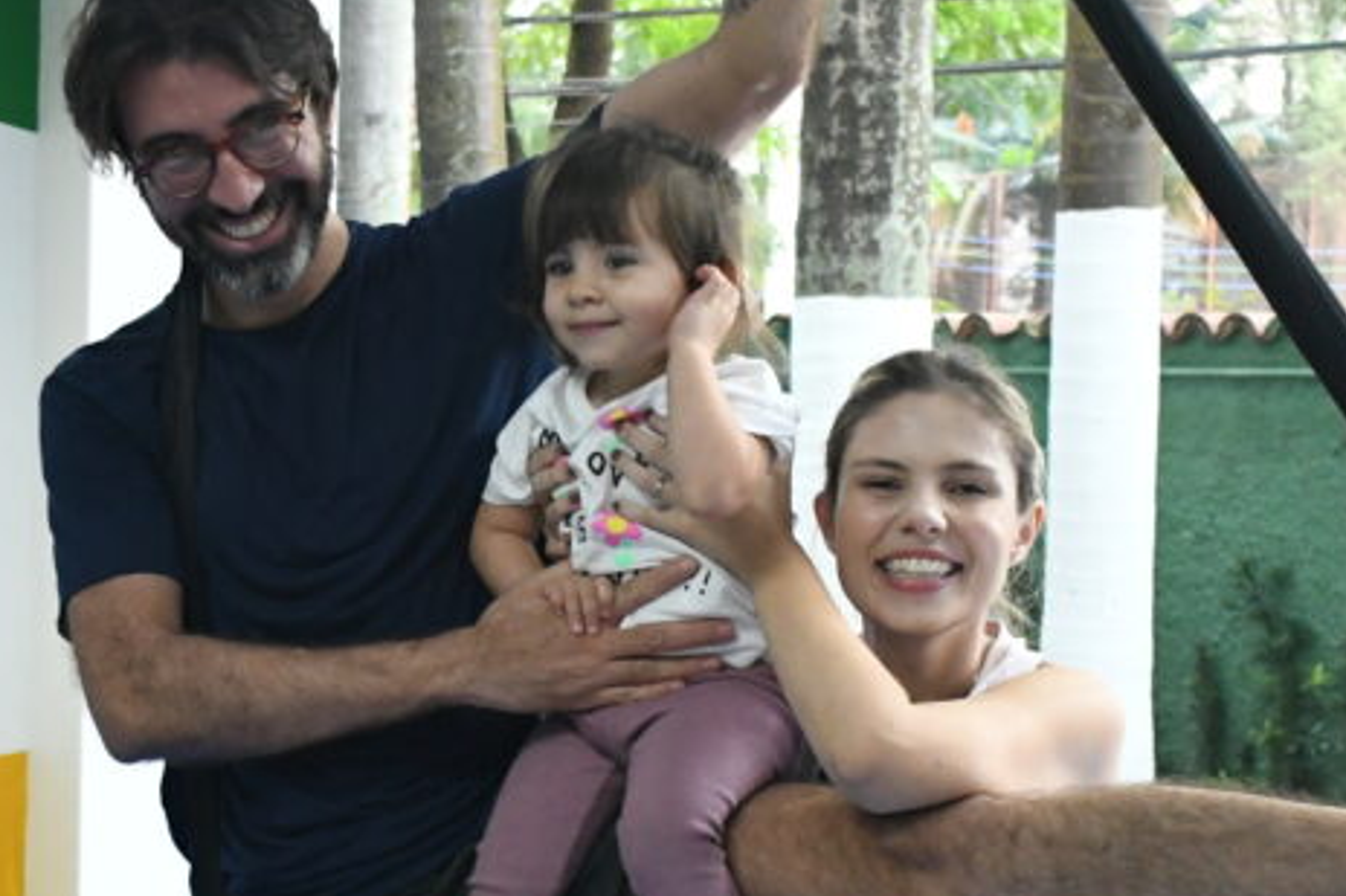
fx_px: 3962
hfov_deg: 19.3
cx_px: 522
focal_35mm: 106
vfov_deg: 12.9
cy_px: 654
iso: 3200
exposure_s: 1/320
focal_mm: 24
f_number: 4
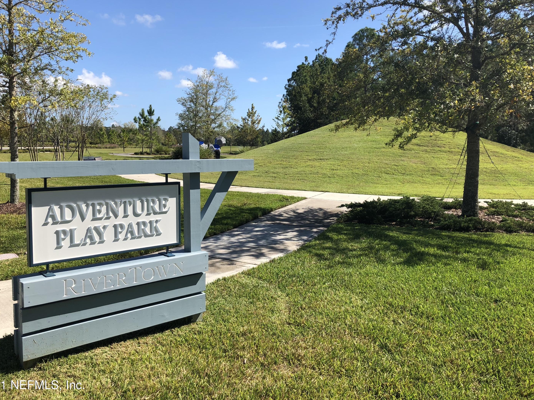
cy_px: 190
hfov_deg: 59.9
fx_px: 463
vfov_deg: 46.8
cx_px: 257
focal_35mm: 30
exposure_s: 1/1919
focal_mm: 4
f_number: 1.8
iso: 20
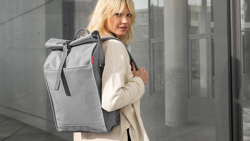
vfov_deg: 24.9
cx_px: 127
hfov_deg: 42.9
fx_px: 318
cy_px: 67
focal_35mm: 48
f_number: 7.1
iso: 800
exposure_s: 1/200
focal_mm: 45
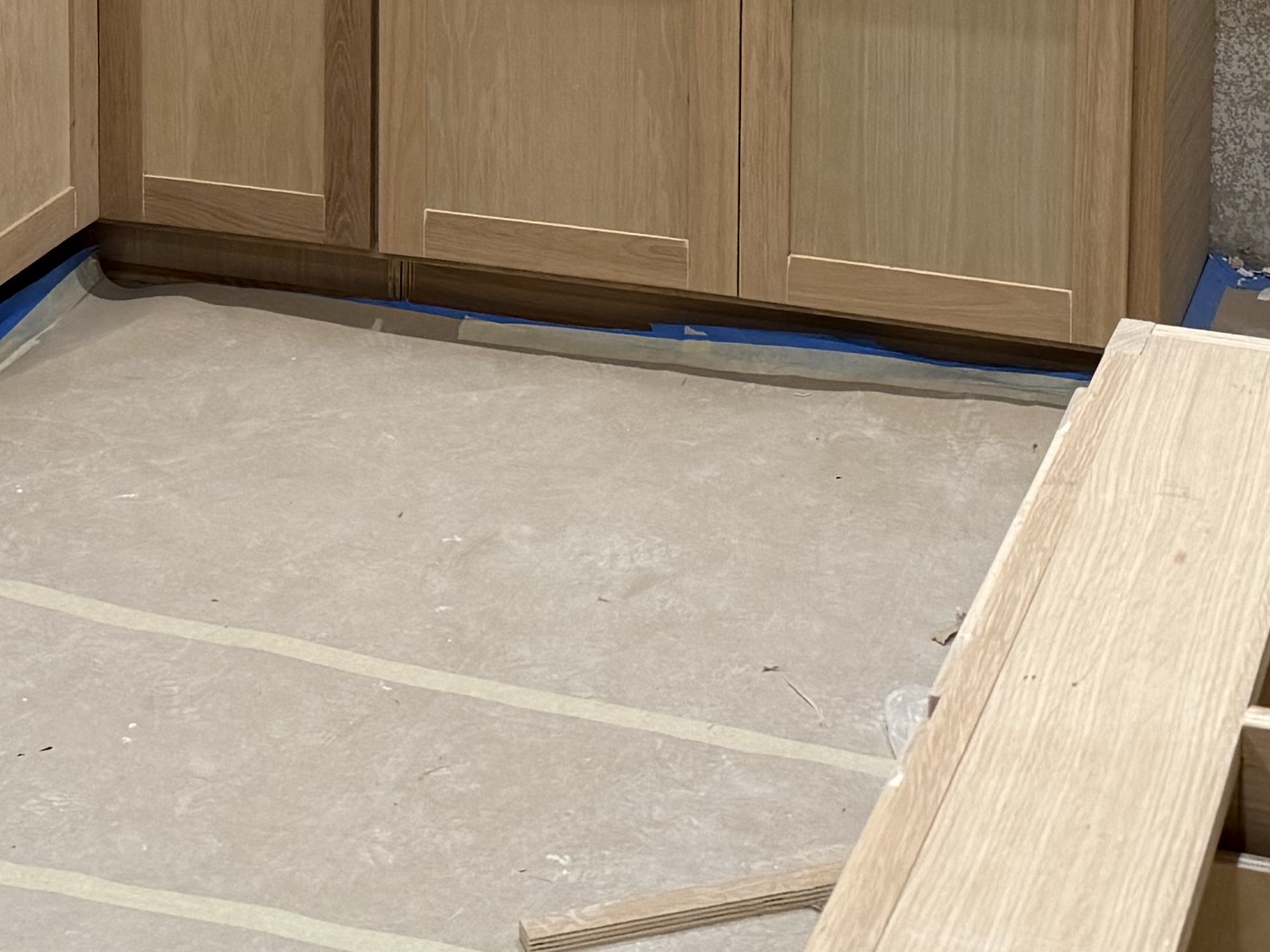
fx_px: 3228
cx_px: 681
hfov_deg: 22.3
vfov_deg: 15.5
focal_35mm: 88
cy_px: -451
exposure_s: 1/77
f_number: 1.78
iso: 200
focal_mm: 6.76
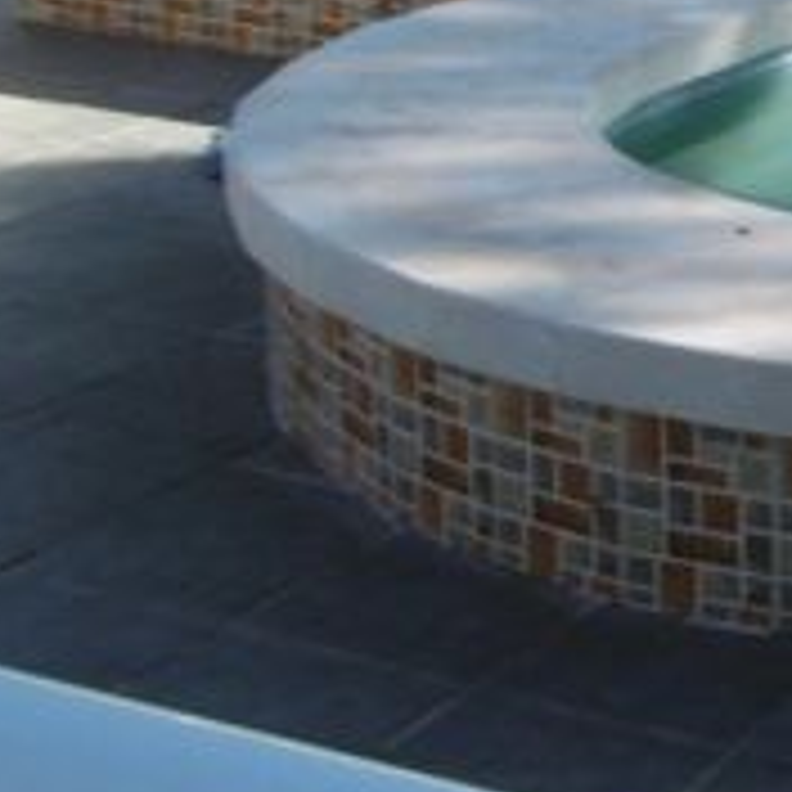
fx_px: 2200
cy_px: 36
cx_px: 1478
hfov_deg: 16.6
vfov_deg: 19.9
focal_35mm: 85
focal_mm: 4.3
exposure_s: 1/640
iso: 100
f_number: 3.1
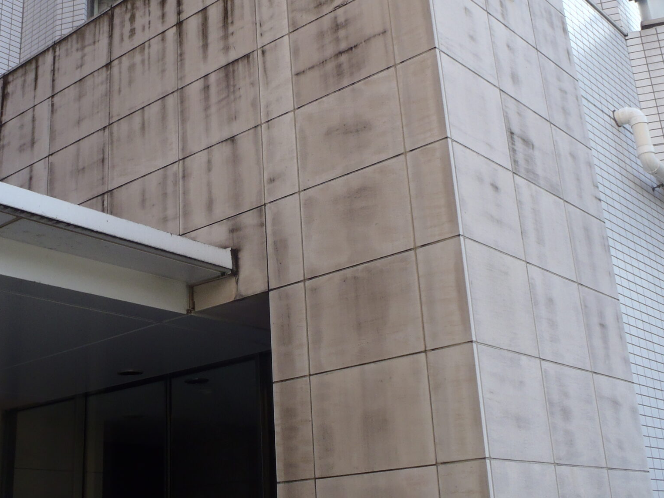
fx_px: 902
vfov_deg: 30.8
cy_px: 195
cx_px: 270
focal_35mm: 47
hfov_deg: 40.3
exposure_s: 1/200
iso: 80
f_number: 3.9
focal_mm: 5
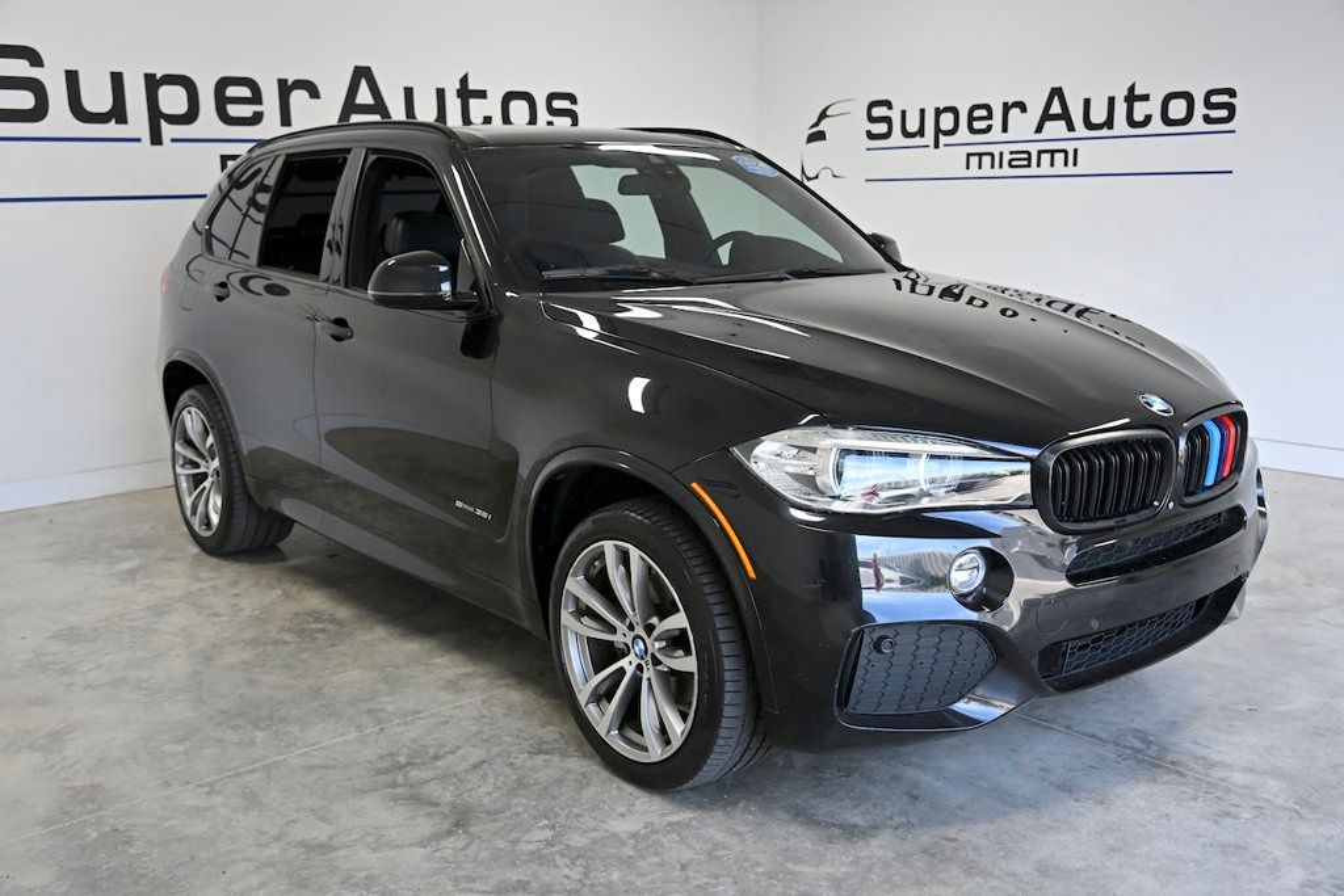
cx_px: 672
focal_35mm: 34
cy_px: 448
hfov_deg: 55.8
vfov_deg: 38.9
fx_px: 1269
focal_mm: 34
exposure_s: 1/1250
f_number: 5
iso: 2000
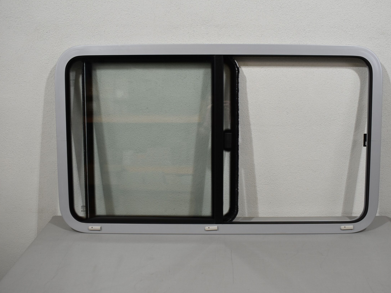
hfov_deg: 51.8
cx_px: 219
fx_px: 402
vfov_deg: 40.1
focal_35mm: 36
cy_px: 146
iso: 400
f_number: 5.6
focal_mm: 21
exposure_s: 1/125
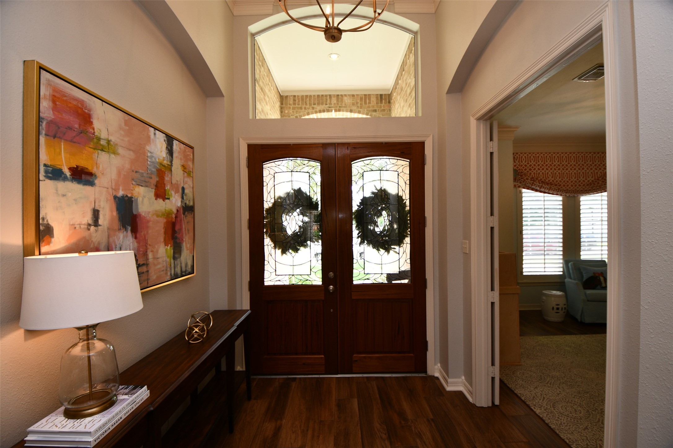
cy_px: 224
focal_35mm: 15
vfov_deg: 77.3
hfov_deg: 100.4
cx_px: 336
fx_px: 280
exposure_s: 1/60
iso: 200
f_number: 4
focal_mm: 10
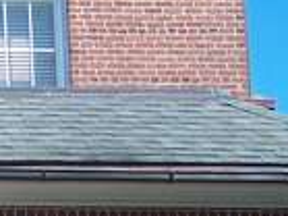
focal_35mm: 213
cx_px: -402
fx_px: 1771
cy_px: 372
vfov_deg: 6.8
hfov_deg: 8.5
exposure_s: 1/500
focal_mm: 7.8
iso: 64
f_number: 2.8
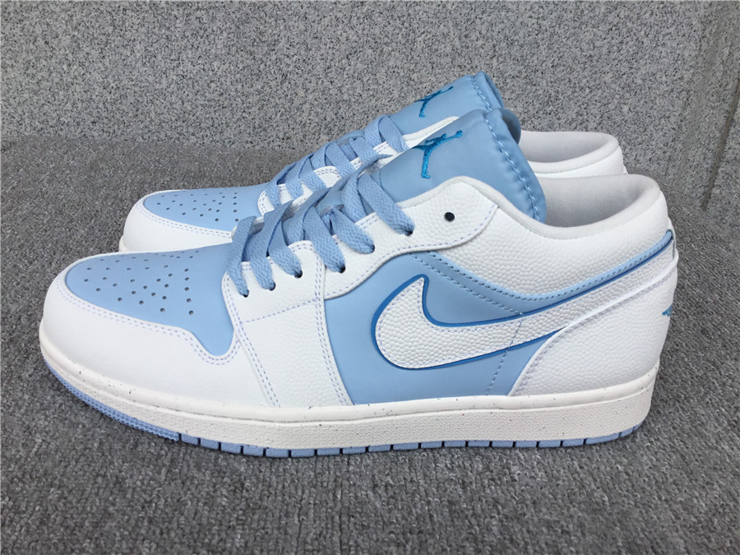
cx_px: 370
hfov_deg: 58.4
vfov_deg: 45.4
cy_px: 278
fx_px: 663
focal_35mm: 31
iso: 25
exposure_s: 1/314
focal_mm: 3.3
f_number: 2.4
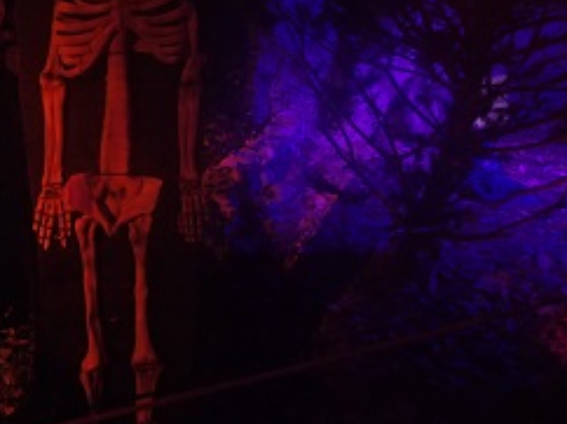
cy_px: 159
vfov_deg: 36.5
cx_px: 156
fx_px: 638
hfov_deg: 46.5
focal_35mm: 39
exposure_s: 1/10
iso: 800
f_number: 2
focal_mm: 4.5
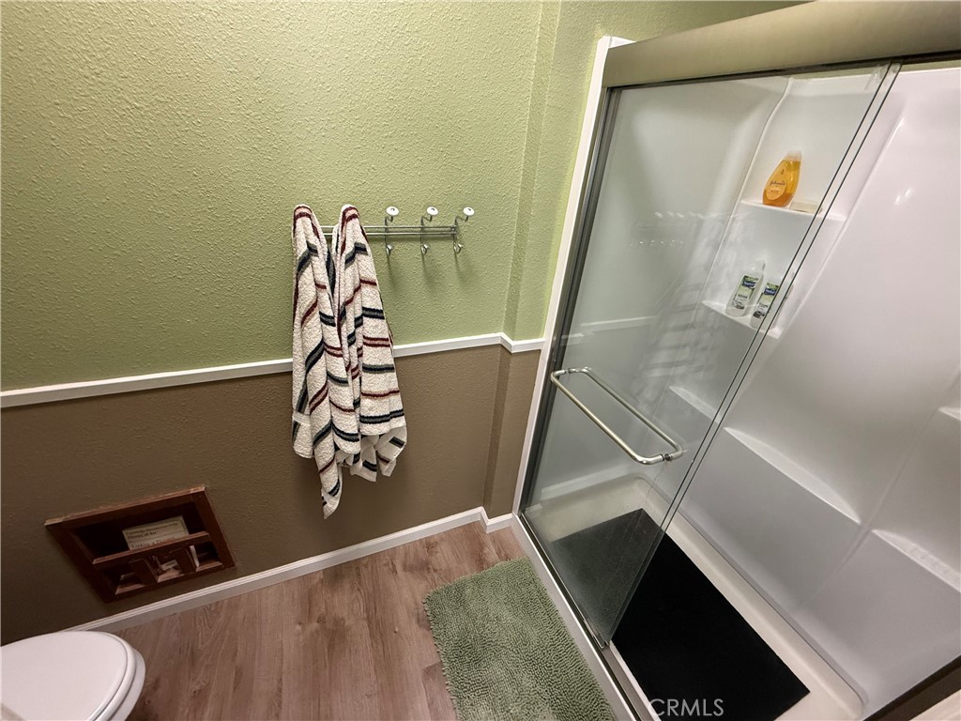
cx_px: 480
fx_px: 389
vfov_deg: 85.7
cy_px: 360
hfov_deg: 102.1
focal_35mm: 14
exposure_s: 1/60
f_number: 2.2
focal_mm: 2.22
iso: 320
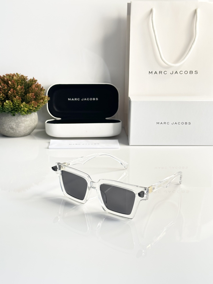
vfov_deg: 39.7
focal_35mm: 48
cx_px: 106
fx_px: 394
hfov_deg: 30.3
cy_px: 142
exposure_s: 1/100
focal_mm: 6.86
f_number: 1.78
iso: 125
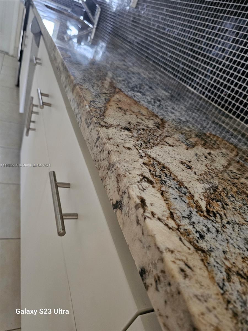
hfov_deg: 58.9
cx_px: 124
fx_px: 220
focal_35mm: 23
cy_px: 166
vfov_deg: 73.9
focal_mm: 6.3
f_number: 1.7
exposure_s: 1/24
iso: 640
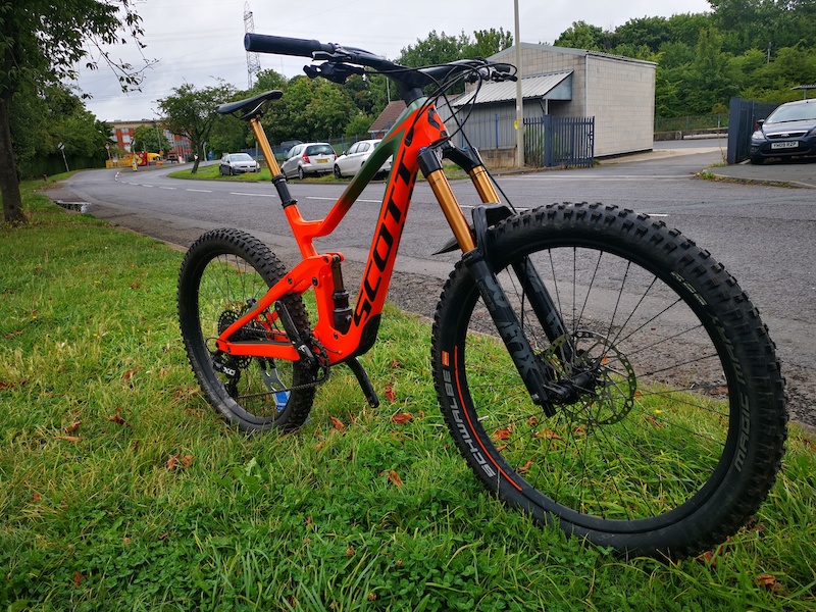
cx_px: 408
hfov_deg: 65.3
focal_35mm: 27
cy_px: 306
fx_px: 636
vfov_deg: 51.4
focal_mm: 5.58
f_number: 1.8
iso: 50
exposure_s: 1/506
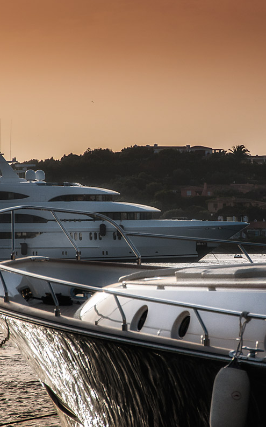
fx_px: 2818
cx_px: 168
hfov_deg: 5.4
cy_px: 214
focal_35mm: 243
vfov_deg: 8.6
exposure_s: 1/4000
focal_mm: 105
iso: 400
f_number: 5.6
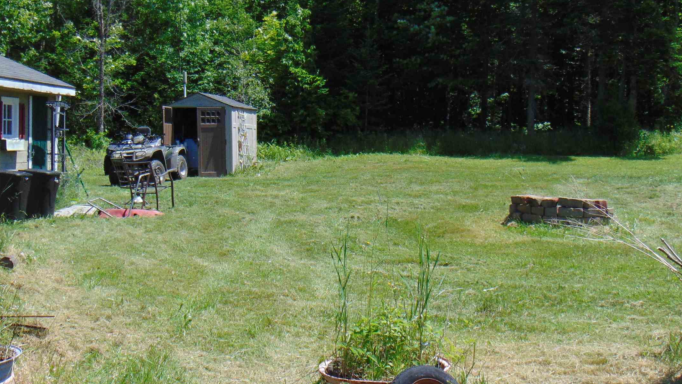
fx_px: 995
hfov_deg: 37.7
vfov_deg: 21.8
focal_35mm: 55
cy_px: 162
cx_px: 270
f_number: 3.2
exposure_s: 1/800
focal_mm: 6.3
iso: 80
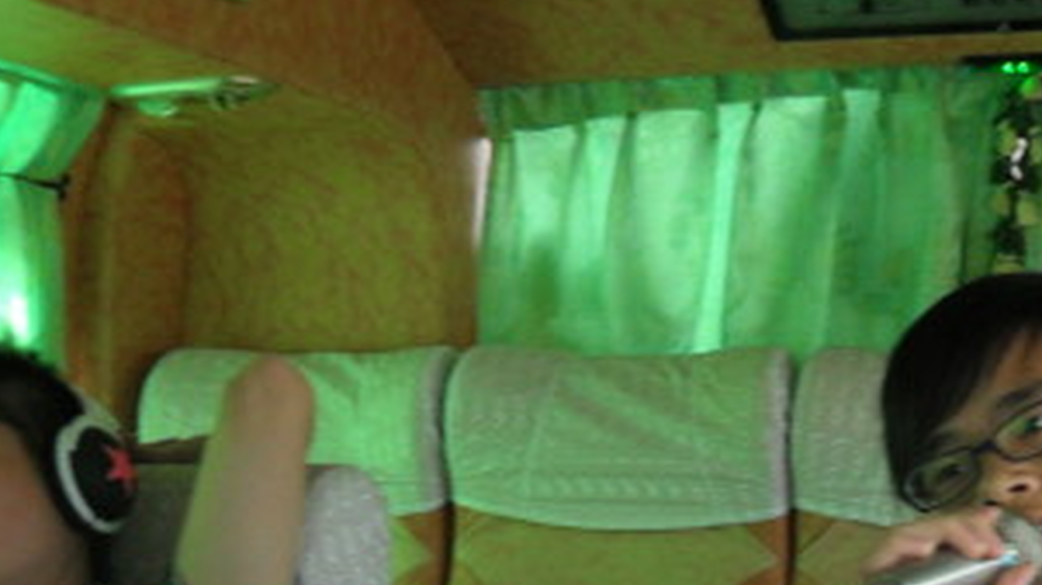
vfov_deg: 14.6
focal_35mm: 81
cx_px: 859
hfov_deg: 25.7
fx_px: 2237
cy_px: 637
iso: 100
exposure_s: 1/90
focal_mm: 6.2
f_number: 2.8
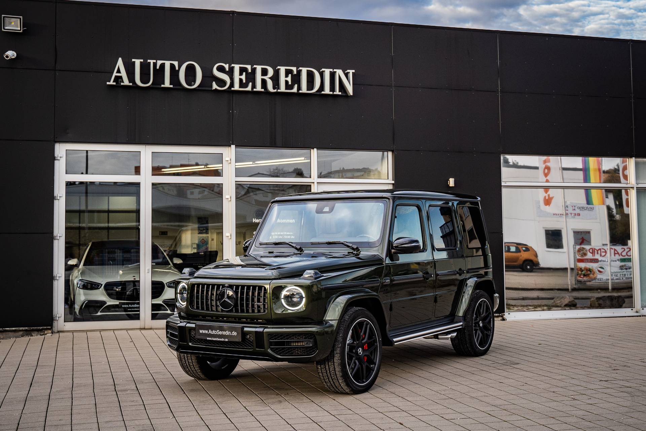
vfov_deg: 35.9
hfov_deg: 51.9
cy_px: 216
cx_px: 323
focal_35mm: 37
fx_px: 664
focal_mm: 37
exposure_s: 1/160
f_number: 3.5
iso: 400
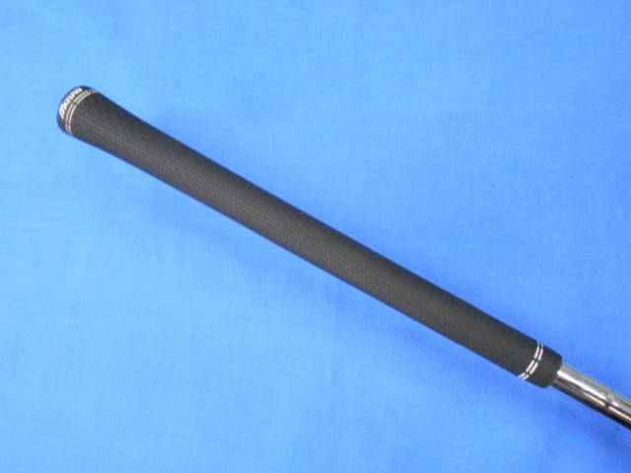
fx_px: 474
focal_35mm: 26
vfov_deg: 53.1
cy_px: 236
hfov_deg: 67.3
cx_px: 316
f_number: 3.2
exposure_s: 1/30
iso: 360
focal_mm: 4.6
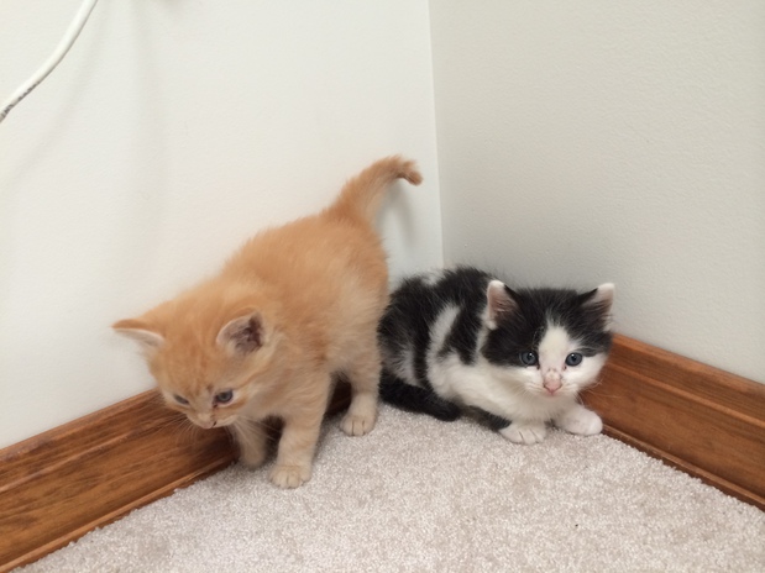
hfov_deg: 60.0
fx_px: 663
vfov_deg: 46.8
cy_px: 286
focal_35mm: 30
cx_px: 382
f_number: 2.2
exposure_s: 1/30
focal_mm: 4.12
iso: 64
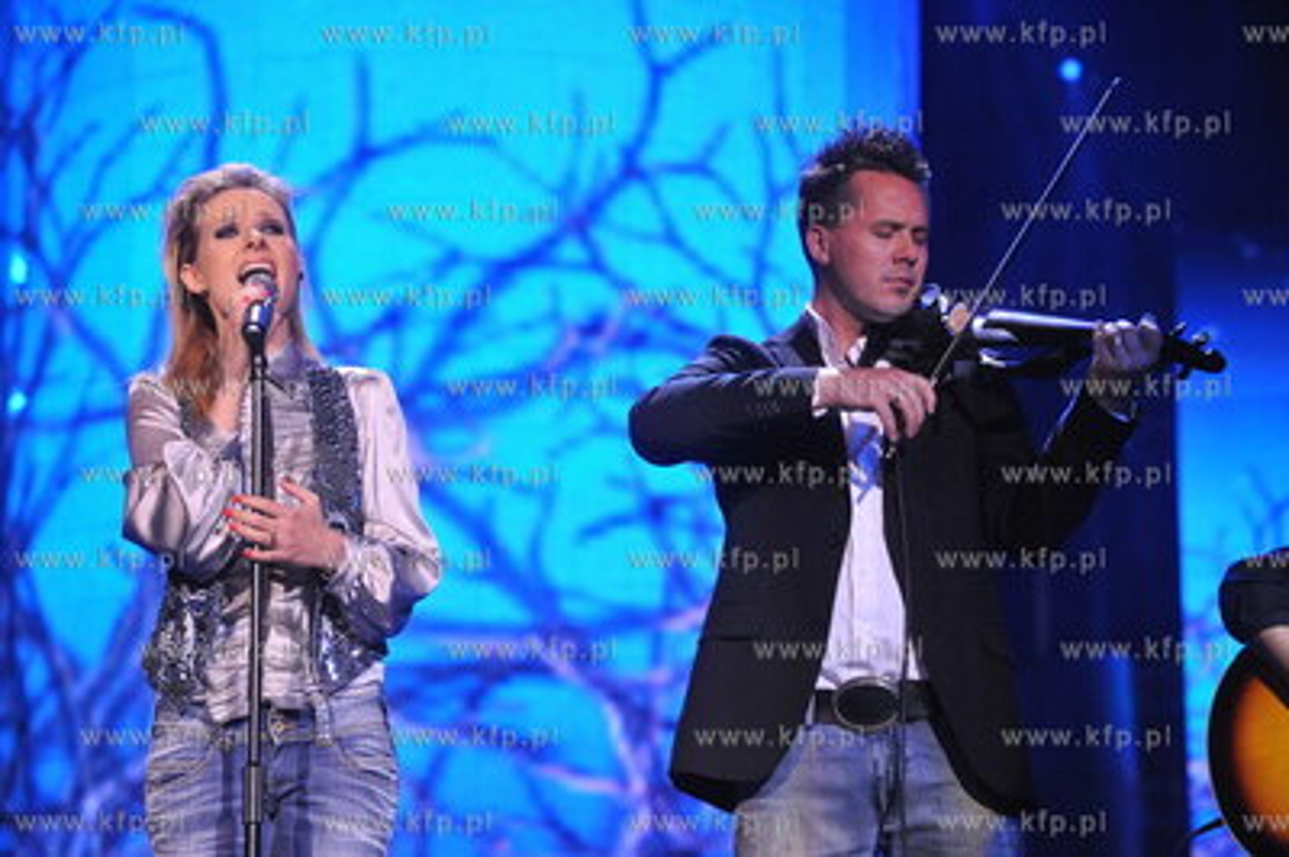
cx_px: 644
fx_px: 4830
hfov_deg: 15.2
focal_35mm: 135
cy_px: 428
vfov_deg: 10.1
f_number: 5.6
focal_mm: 135
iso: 3200
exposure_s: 1/200
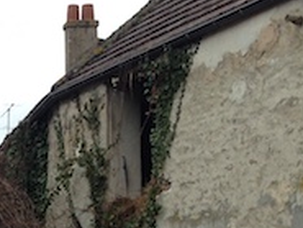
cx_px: -87
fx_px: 1060
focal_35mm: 121
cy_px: 328
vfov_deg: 11.8
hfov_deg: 15.5
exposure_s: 1/204
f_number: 2.4
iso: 50
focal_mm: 4.12
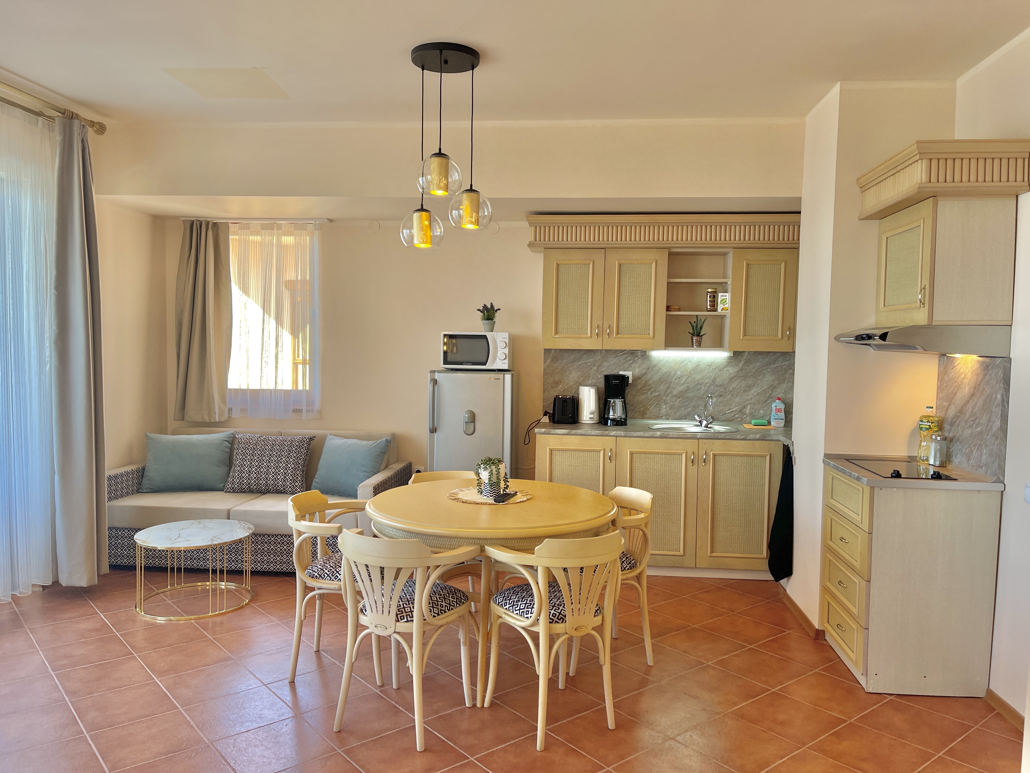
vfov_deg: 53.1
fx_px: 774
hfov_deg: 67.3
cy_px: 386
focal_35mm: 26
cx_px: 515
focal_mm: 5.1
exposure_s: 1/100
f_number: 1.6
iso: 40
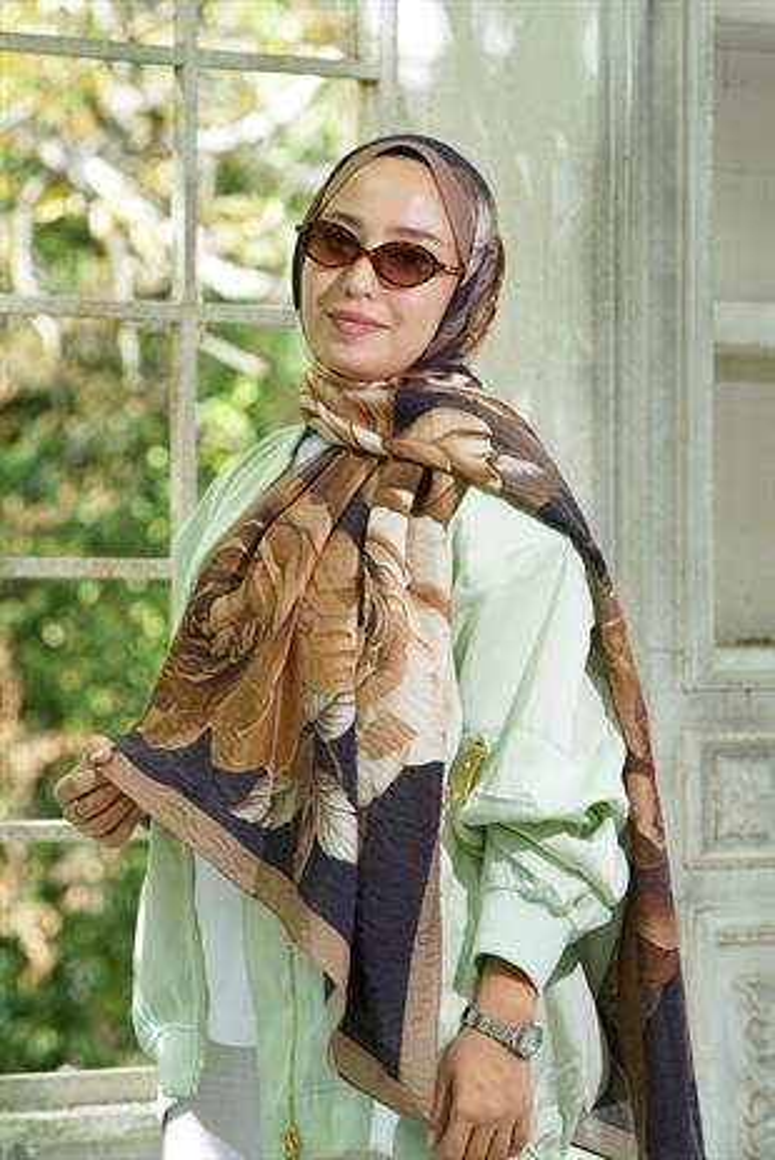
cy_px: 580
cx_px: 388
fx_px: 4030
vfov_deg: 16.4
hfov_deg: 11.0
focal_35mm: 125
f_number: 6.3
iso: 640
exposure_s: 1/100
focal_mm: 125
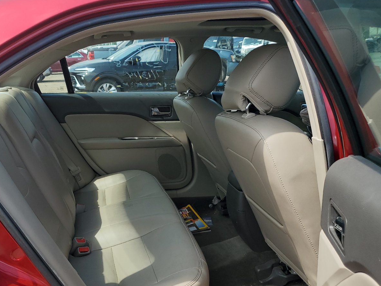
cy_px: 149
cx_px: 150
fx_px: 385
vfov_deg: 40.7
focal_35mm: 35
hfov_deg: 52.2
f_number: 1.5
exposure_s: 1/2000
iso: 50
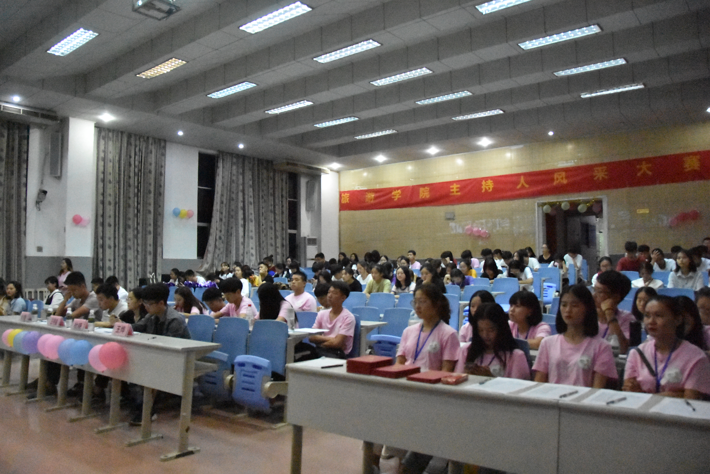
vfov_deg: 48.0
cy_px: 237
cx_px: 355
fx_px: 533
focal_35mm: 27
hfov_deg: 67.3
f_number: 3.5
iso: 25600
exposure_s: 1/1500
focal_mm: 18
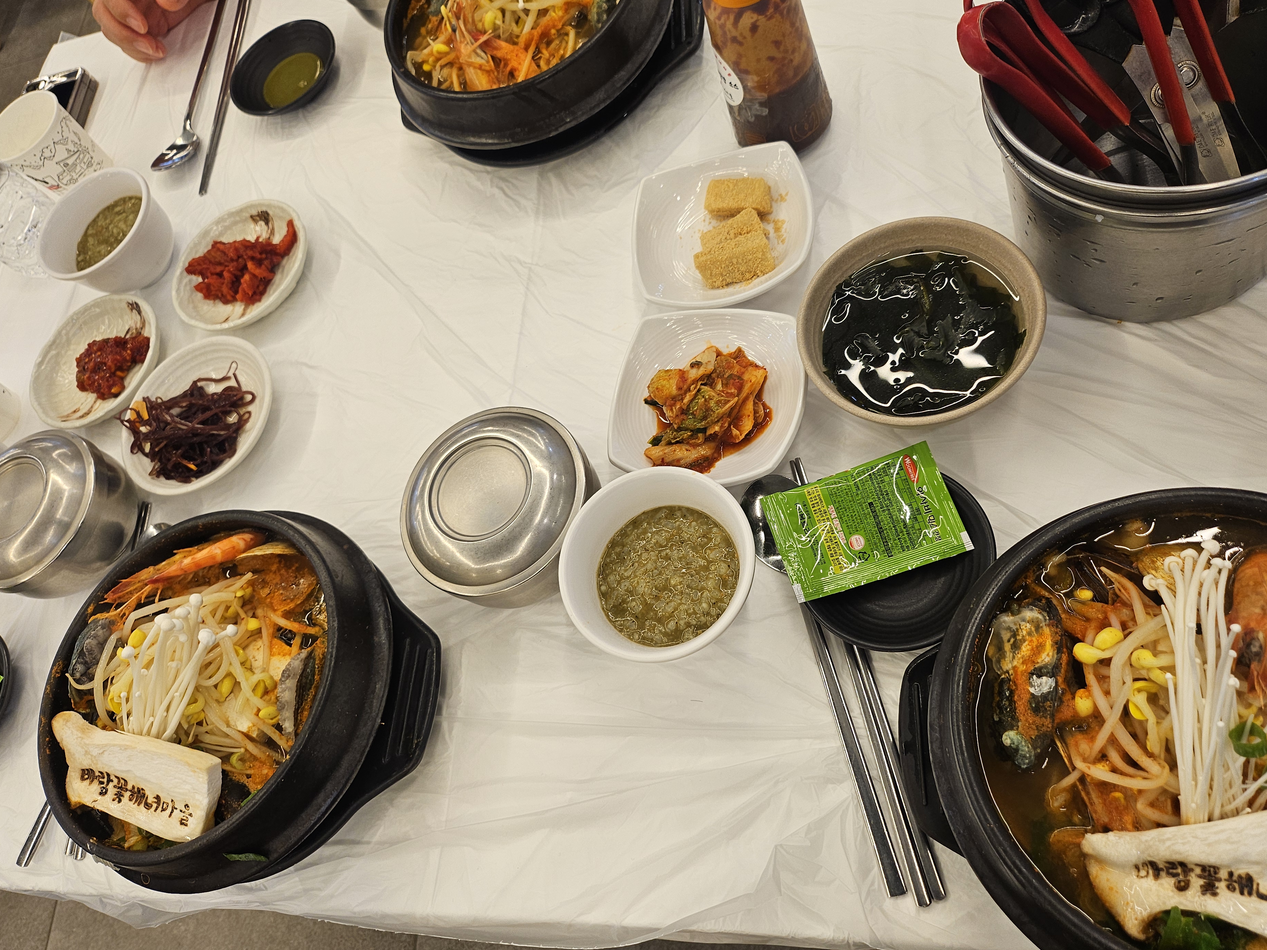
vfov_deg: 53.1
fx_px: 952
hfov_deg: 67.3
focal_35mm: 26
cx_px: 661
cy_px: 467
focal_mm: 5
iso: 80
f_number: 1.8
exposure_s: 1/120
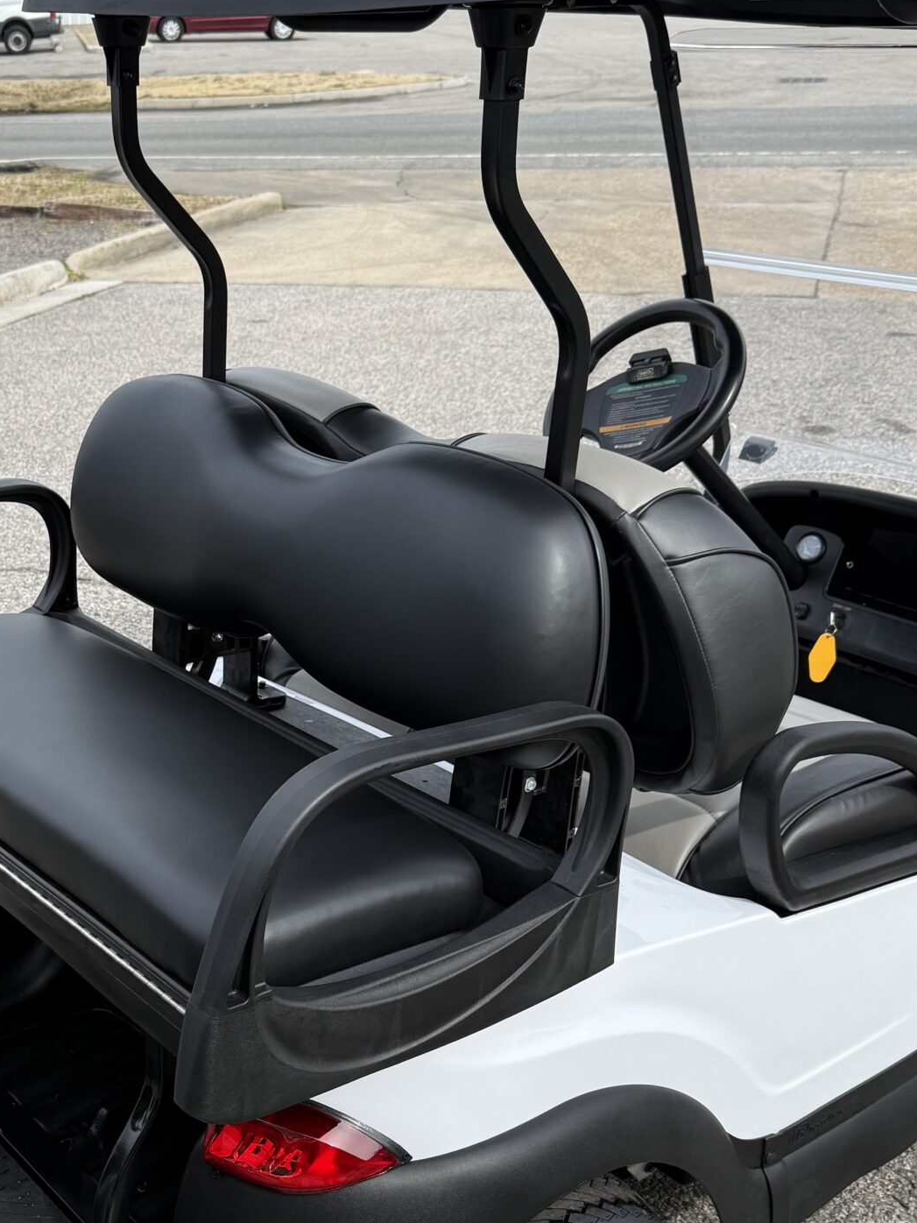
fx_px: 1554
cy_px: 753
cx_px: 192
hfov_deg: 32.1
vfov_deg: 42.7
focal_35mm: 44
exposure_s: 1/2611
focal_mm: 6.76
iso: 80
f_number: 1.78
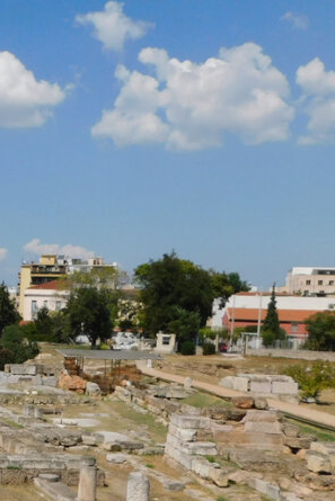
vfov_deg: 35.4
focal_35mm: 55
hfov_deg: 21.2
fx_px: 767
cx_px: -152
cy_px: 378
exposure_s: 1/1000
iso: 125
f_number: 6
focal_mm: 4
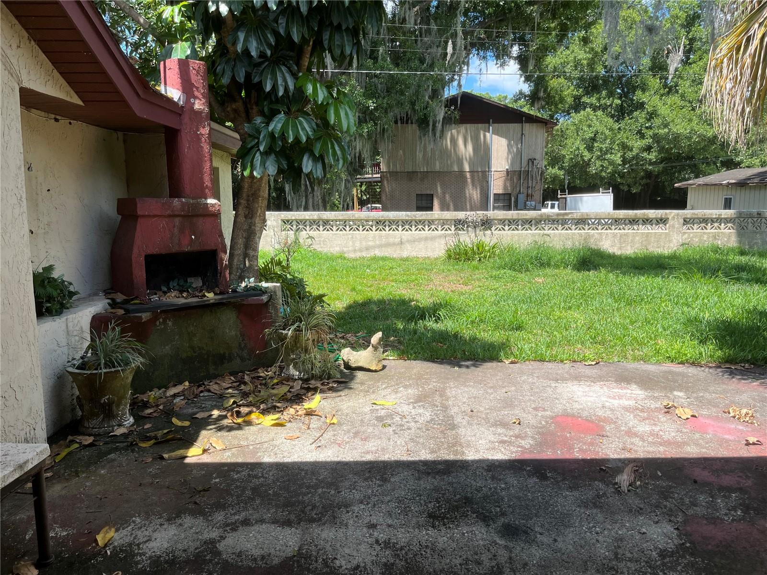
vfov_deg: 53.1
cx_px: 384
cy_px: 288
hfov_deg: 67.3
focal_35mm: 26
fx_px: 576
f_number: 1.6
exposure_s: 1/1355
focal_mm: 5.1
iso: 50
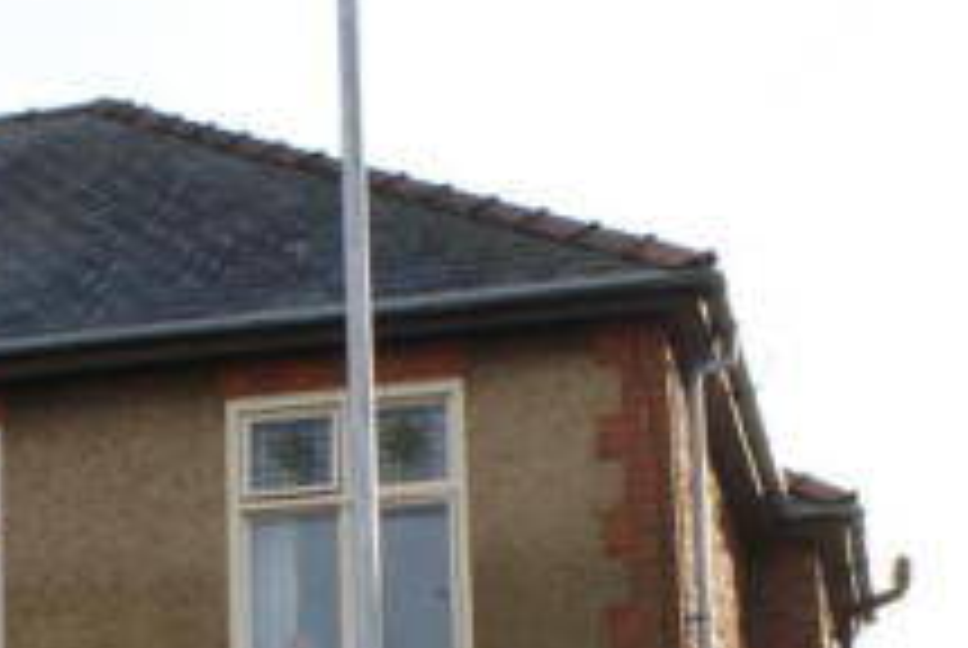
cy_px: 803
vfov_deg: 14.5
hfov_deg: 22.2
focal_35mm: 91
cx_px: 254
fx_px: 2450
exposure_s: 1/80
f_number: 9
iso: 100
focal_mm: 20
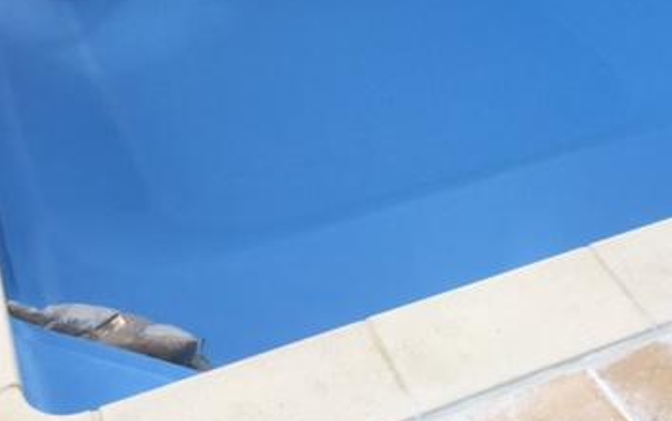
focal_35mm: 56
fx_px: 1026
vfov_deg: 22.2
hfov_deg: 36.1
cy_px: -13
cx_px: 396
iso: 32
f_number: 2.2
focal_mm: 4.15
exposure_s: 1/1364
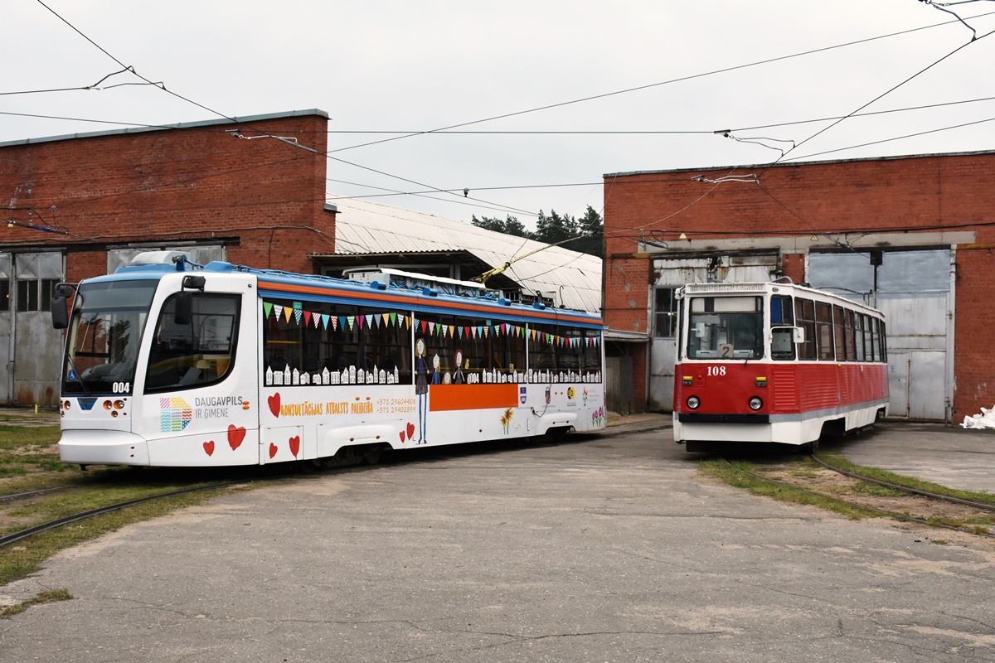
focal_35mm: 40
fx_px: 1119
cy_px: 332
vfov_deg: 33.0
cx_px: 498
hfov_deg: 47.9
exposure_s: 1/200
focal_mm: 27
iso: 800
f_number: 7.1
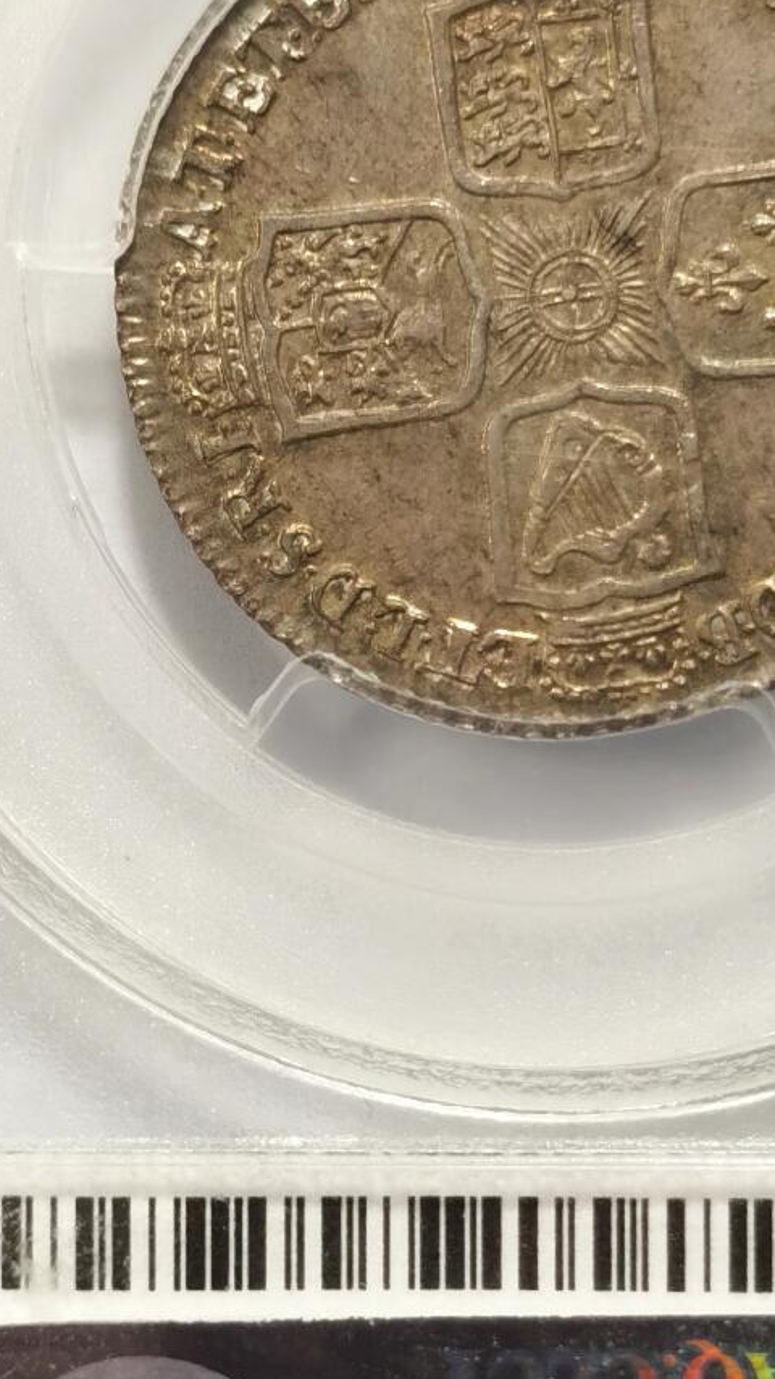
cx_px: 551
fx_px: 4533
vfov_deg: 17.3
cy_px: 694
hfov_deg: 9.8
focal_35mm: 124
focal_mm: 5.56
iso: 160
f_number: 16
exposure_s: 1/100
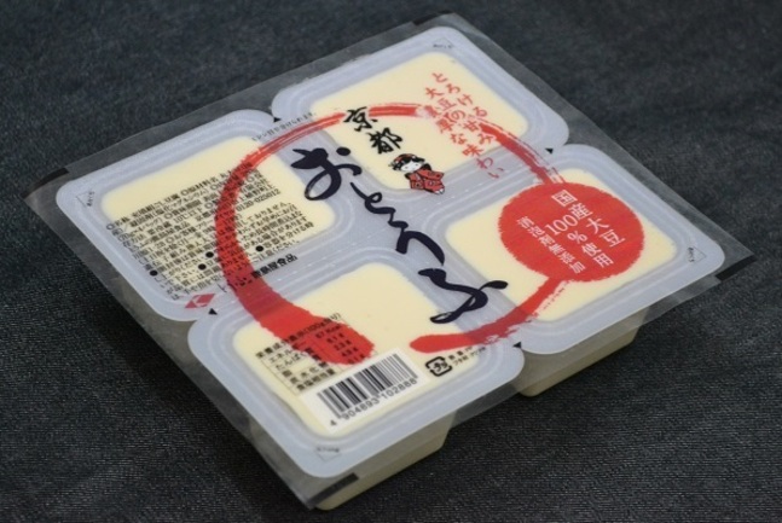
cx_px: 391
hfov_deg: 24.6
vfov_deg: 16.6
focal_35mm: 82
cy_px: 262
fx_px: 1794
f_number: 5.6
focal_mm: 55
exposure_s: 1/60
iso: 2000
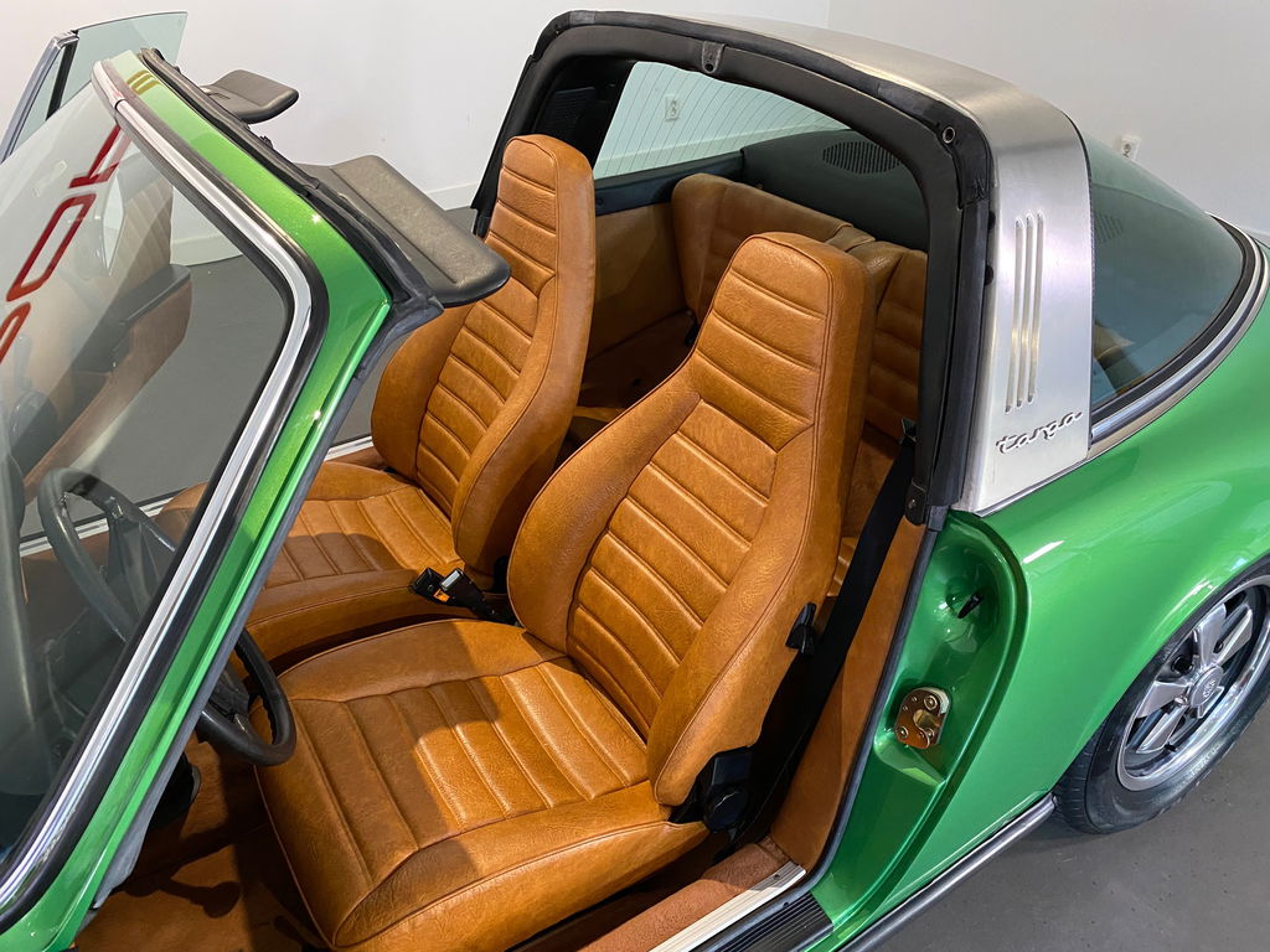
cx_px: 635
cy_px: 476
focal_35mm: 26
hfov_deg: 67.3
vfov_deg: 53.1
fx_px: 954
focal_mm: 4.25
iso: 400
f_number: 1.8
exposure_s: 1/60
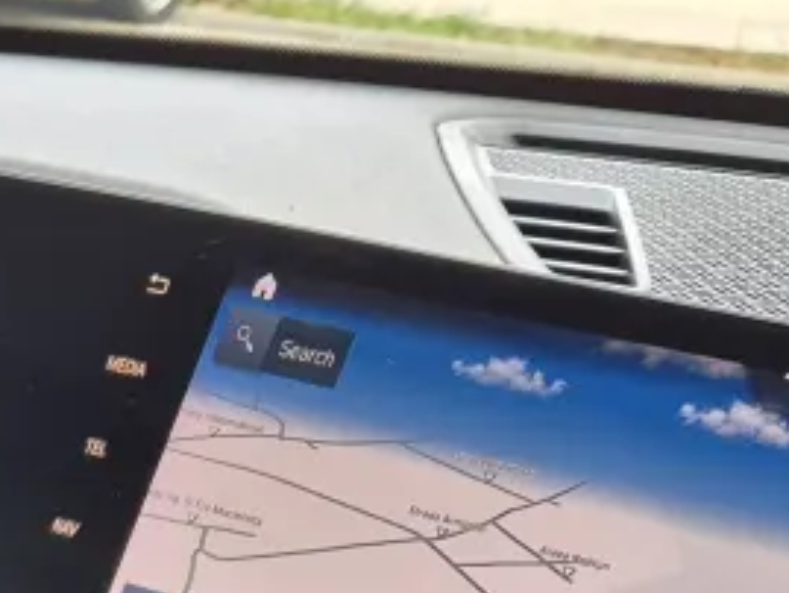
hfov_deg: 14.0
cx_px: -698
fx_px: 2805
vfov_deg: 11.0
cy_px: 1189
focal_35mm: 123
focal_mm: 5.4
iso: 100
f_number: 1.8
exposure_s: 1/180
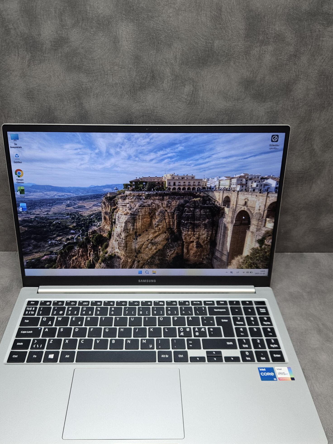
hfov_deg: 46.7
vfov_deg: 59.5
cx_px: 152
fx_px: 385
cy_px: 264
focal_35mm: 30
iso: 160
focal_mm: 5.4
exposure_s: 1/190
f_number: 1.8
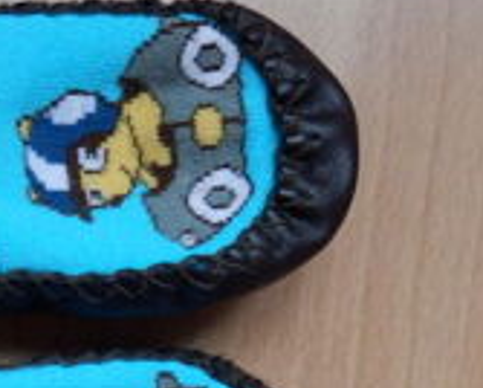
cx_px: -153
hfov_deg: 23.7
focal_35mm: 70
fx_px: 1002
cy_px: 321
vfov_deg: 21.6
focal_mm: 4.5
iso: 250
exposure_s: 1/30
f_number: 3
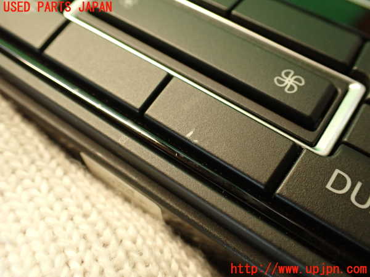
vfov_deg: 44.2
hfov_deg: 56.8
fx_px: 342
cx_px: 185
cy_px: 138
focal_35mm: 32
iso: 400
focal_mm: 5.79
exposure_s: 1/30
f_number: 2.4
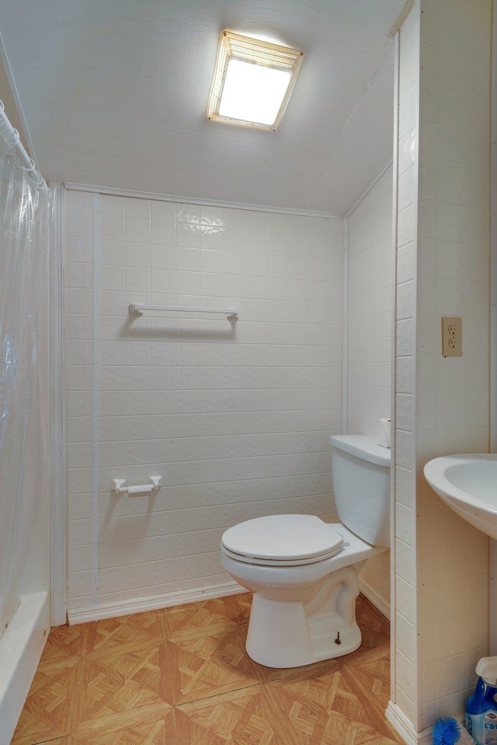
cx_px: 248
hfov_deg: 70.4
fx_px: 352
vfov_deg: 93.3
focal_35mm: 17
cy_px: 372
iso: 100
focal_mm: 17
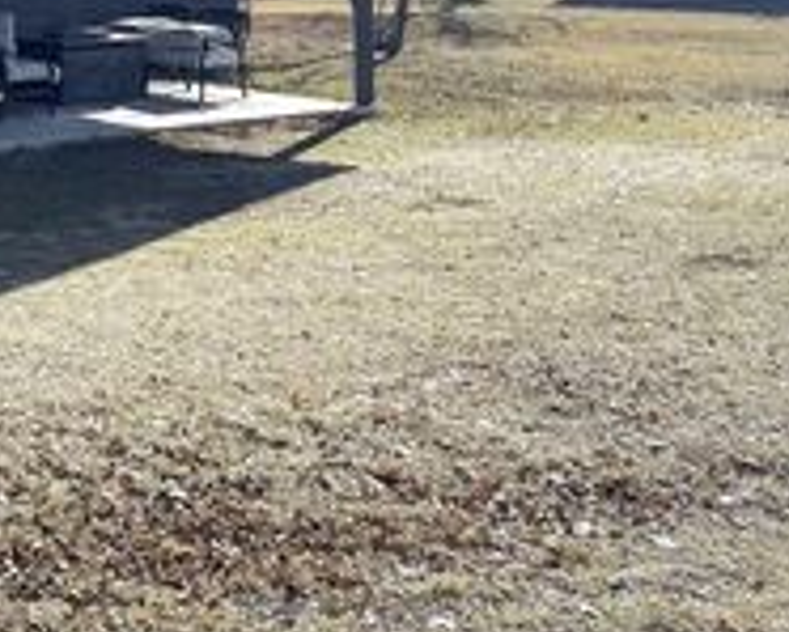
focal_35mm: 63
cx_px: -233
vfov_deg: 22.7
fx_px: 1472
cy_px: -87
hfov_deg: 25.8
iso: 100
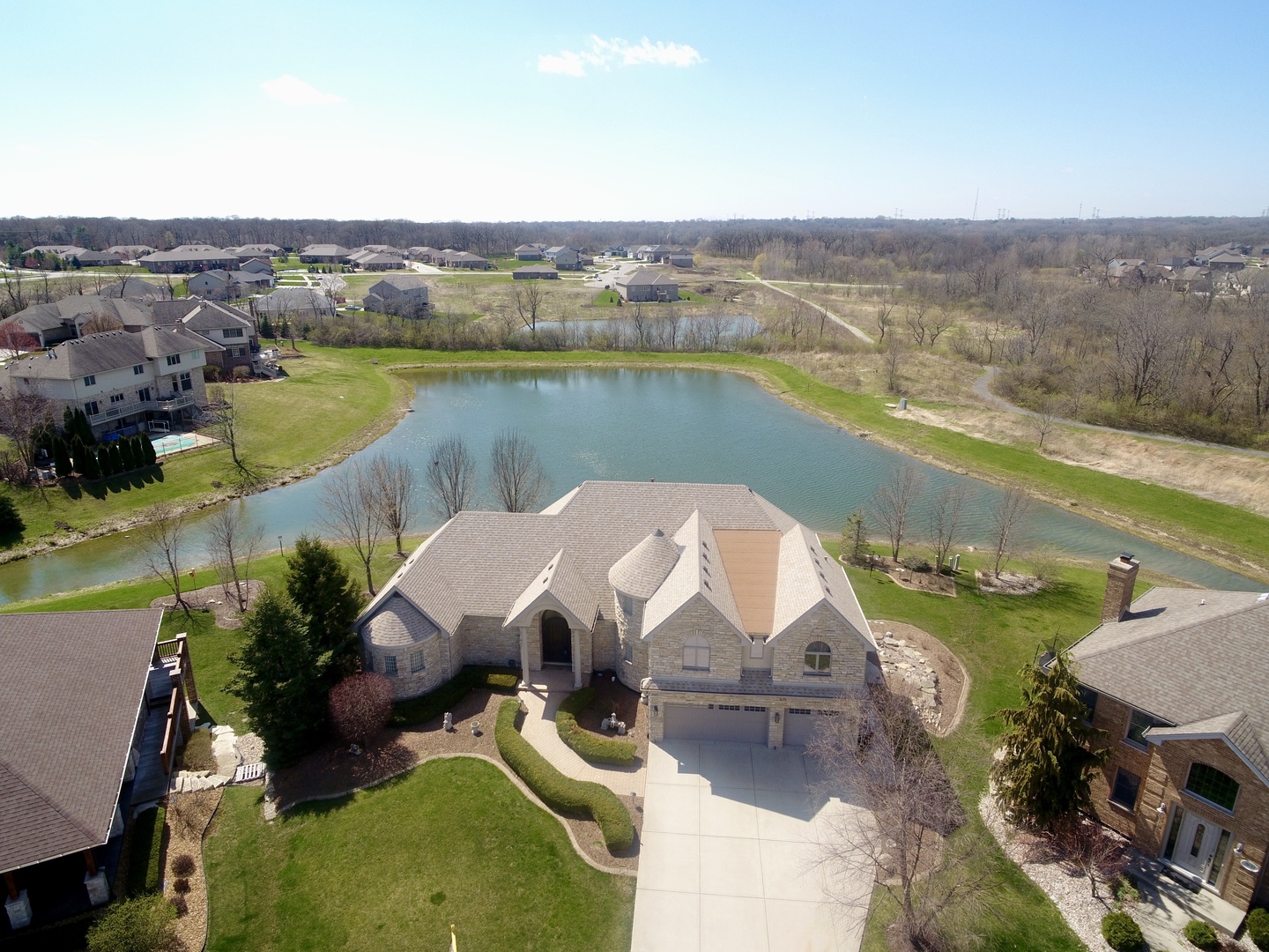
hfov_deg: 81.7
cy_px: 476
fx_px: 733
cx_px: 634
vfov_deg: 66.0
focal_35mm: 20
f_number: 2.8
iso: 100
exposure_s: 1/501
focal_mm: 3.61
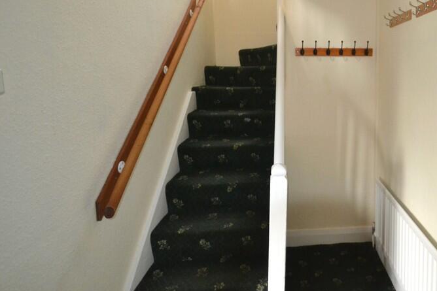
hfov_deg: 70.3
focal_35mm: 23
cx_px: 334
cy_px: 77
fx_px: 279
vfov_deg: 52.9
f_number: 3.5
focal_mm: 10
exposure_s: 1/60
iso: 1800
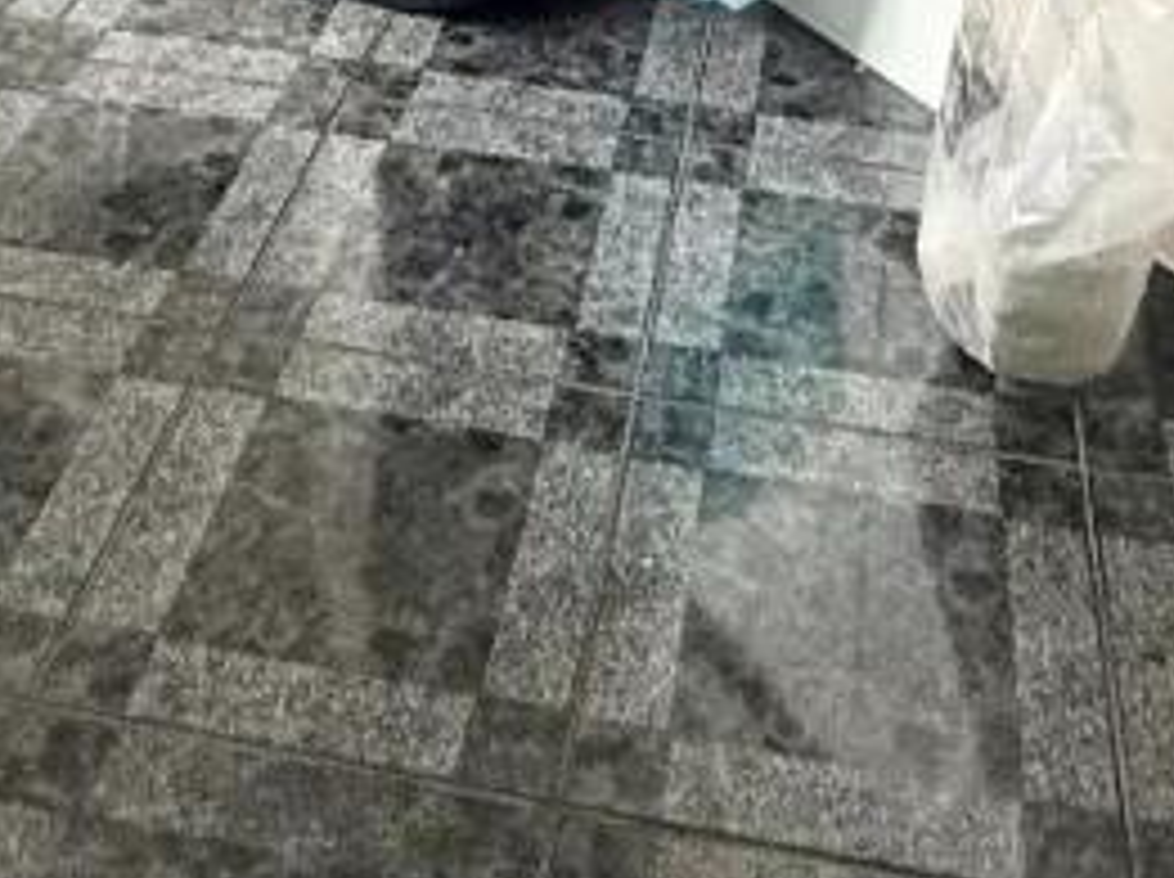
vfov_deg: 19.0
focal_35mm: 55
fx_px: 1863
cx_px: 598
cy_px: -779
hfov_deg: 35.0
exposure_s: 1/99
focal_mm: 2.22
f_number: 2.2
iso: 320
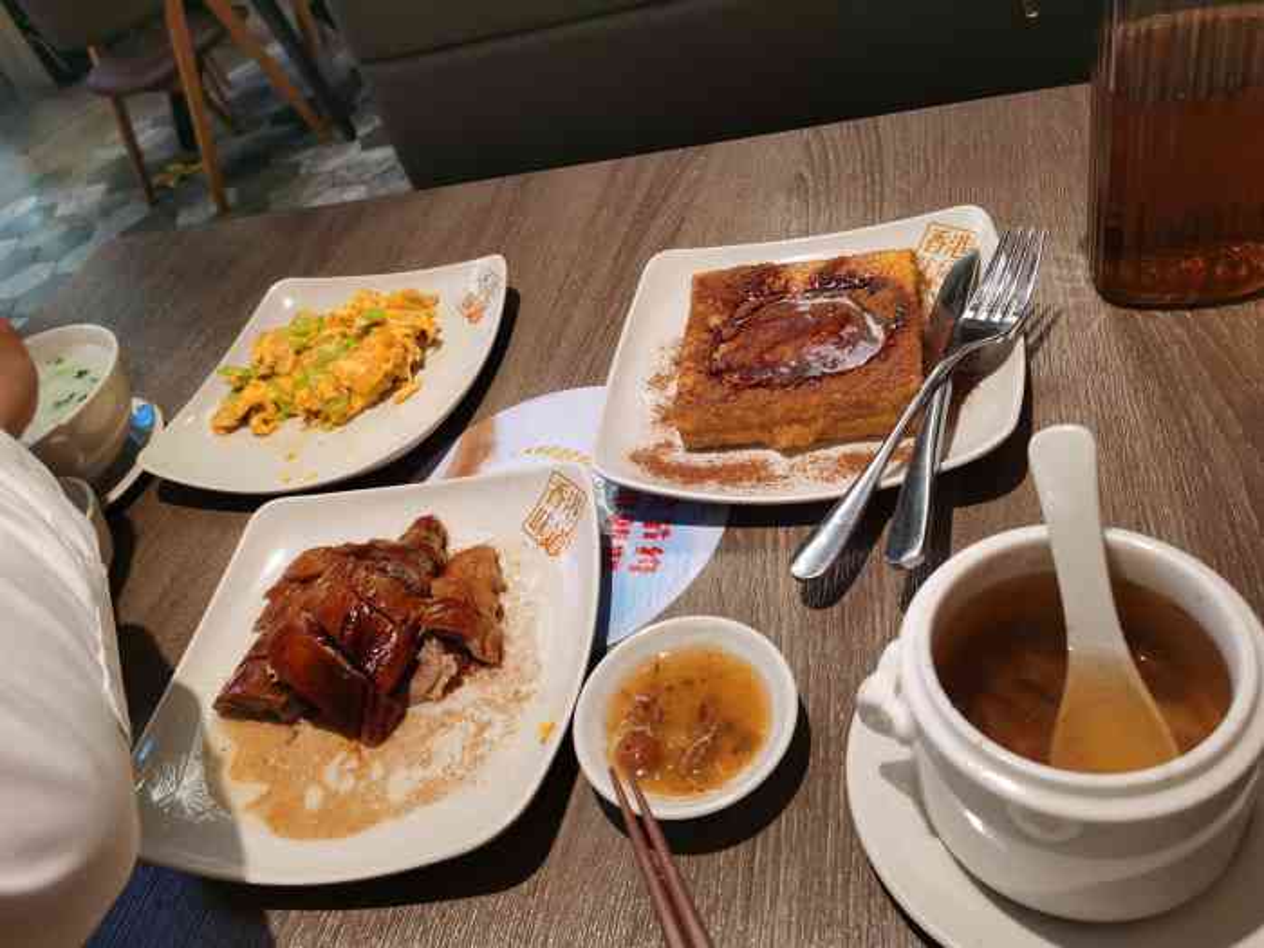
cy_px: 474
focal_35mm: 27
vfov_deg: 51.4
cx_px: 632
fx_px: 986
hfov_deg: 65.3
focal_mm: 5.56
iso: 64
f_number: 1.6
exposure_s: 1/100
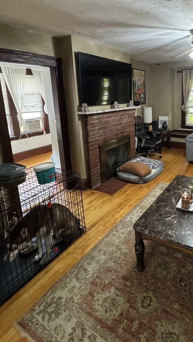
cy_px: 131
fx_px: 191
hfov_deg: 50.6
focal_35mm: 21
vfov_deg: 82.4
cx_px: 153
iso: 1000
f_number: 2.2
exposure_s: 1/60
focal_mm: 2.22
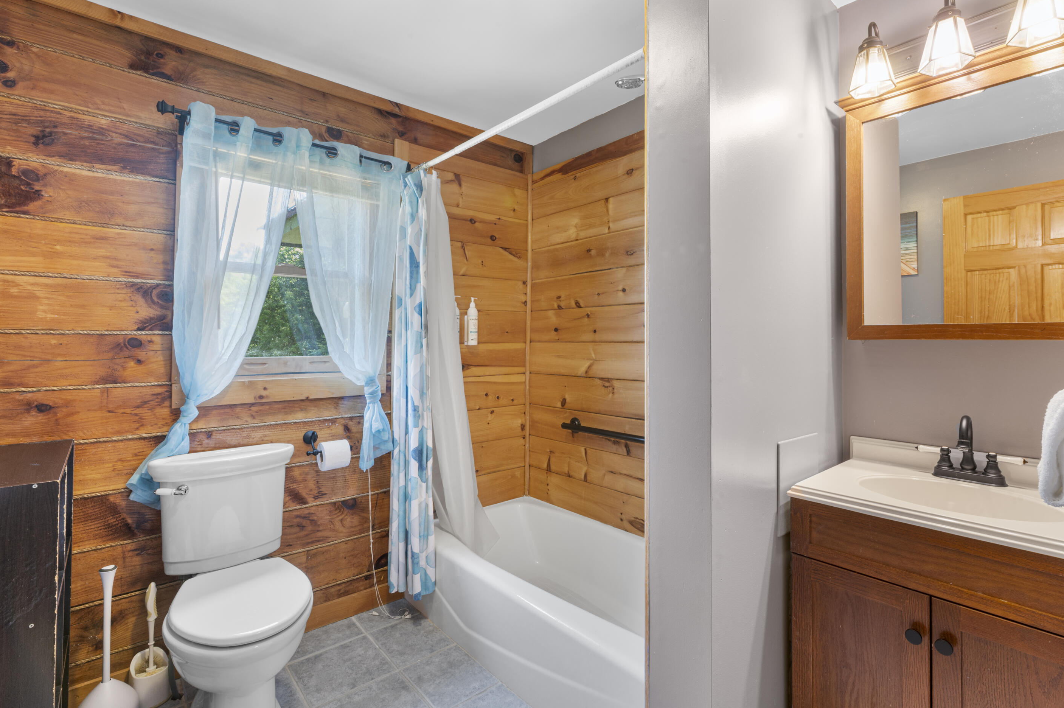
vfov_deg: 73.7
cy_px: 358
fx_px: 473
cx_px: 561
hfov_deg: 96.7
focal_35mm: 16
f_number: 11
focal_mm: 15
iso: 320
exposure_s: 3
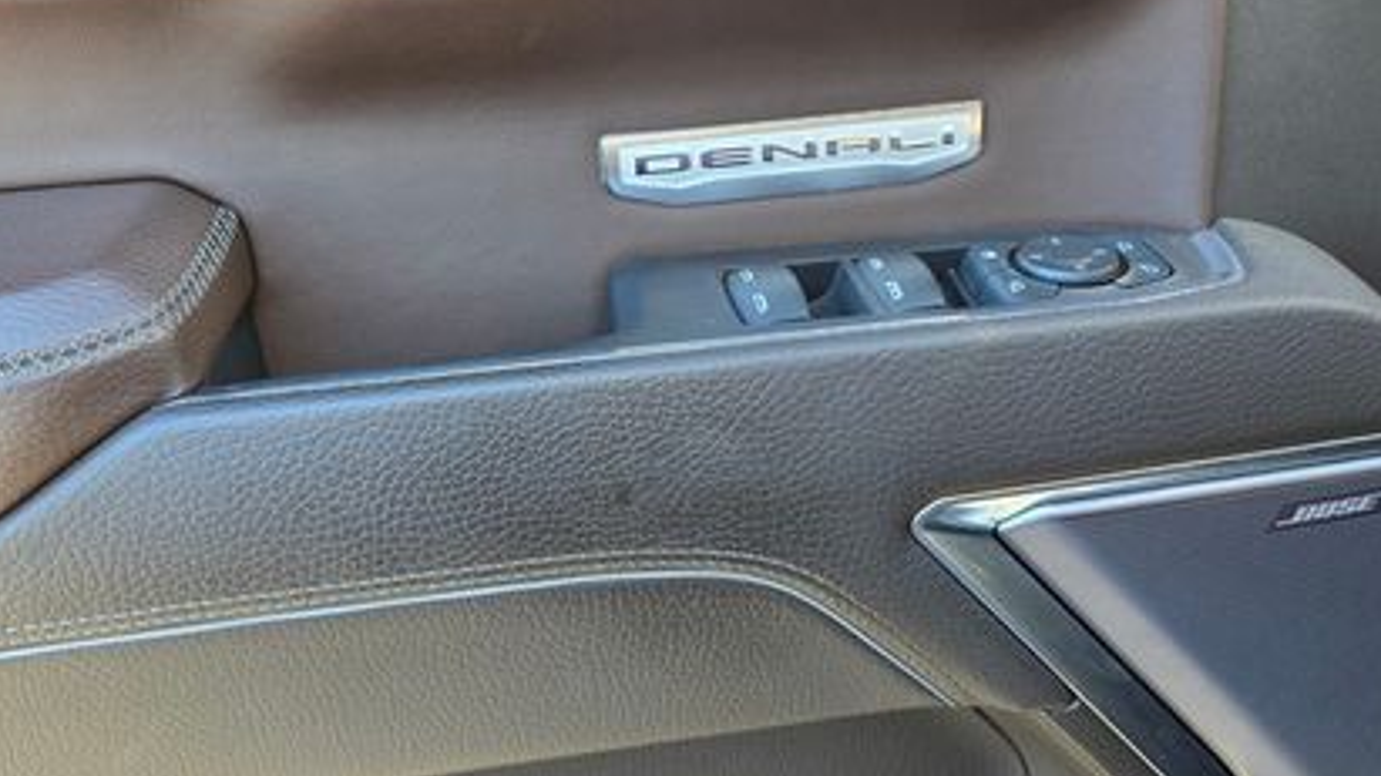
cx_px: 662
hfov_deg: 51.6
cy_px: 349
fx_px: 1428
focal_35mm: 39
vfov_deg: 30.4
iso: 80
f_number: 1.8
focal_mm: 5.4
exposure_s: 1/100
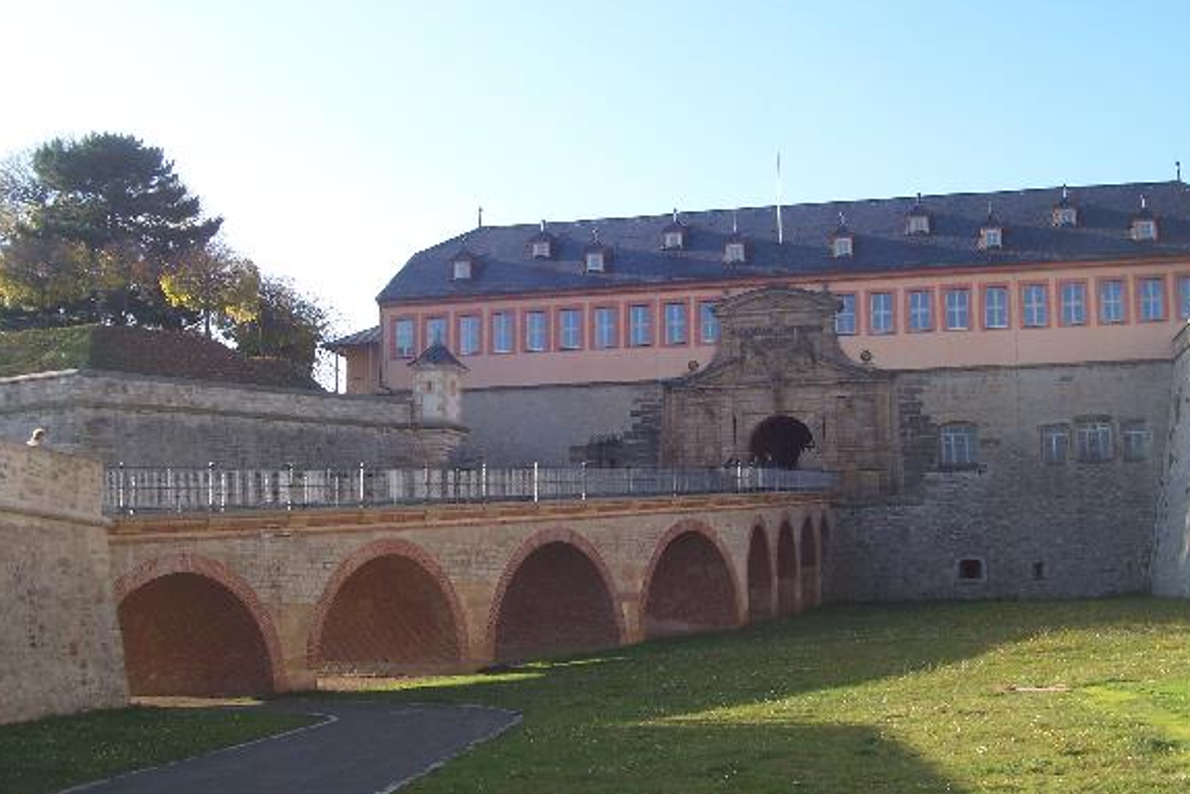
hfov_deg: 45.4
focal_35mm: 43
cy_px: 402
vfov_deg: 31.2
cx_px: 601
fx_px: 1422
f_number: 5.6
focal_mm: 7
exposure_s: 1/125
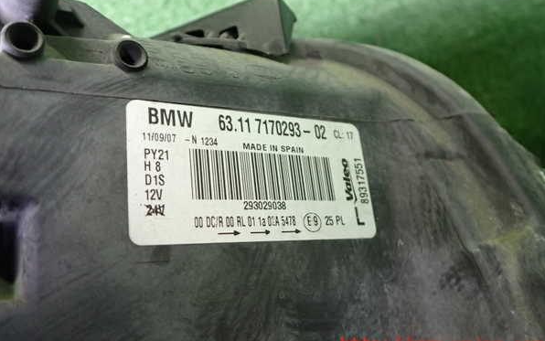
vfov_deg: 39.4
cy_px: 152
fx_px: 475
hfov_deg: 59.6
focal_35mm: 32
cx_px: 272
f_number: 2.3
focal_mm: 5.4
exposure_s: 1/30
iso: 400
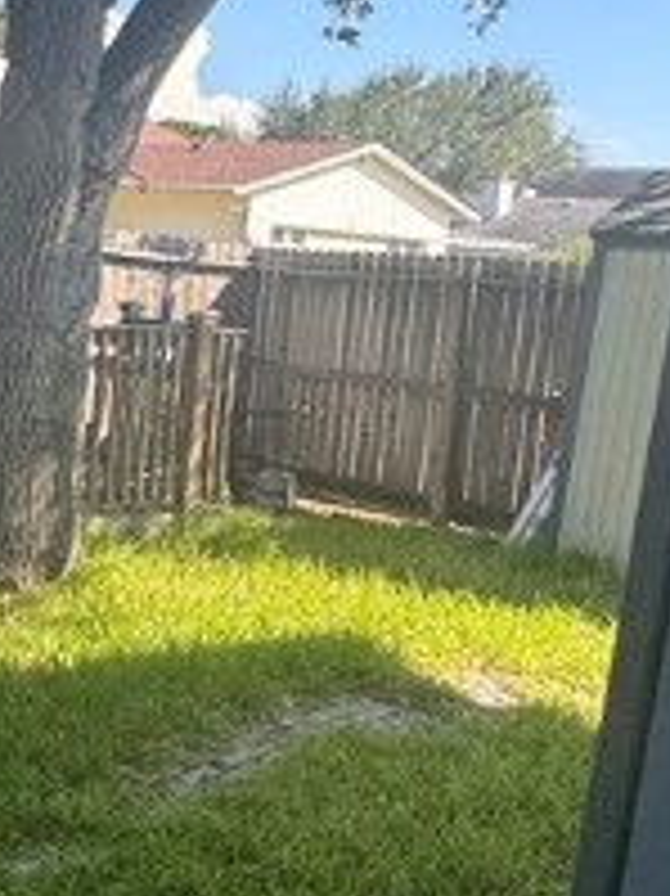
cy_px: 554
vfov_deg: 35.4
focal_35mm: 54
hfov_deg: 26.2
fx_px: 1395
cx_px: 72
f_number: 2.2
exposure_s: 1/259
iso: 40
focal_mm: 2.22
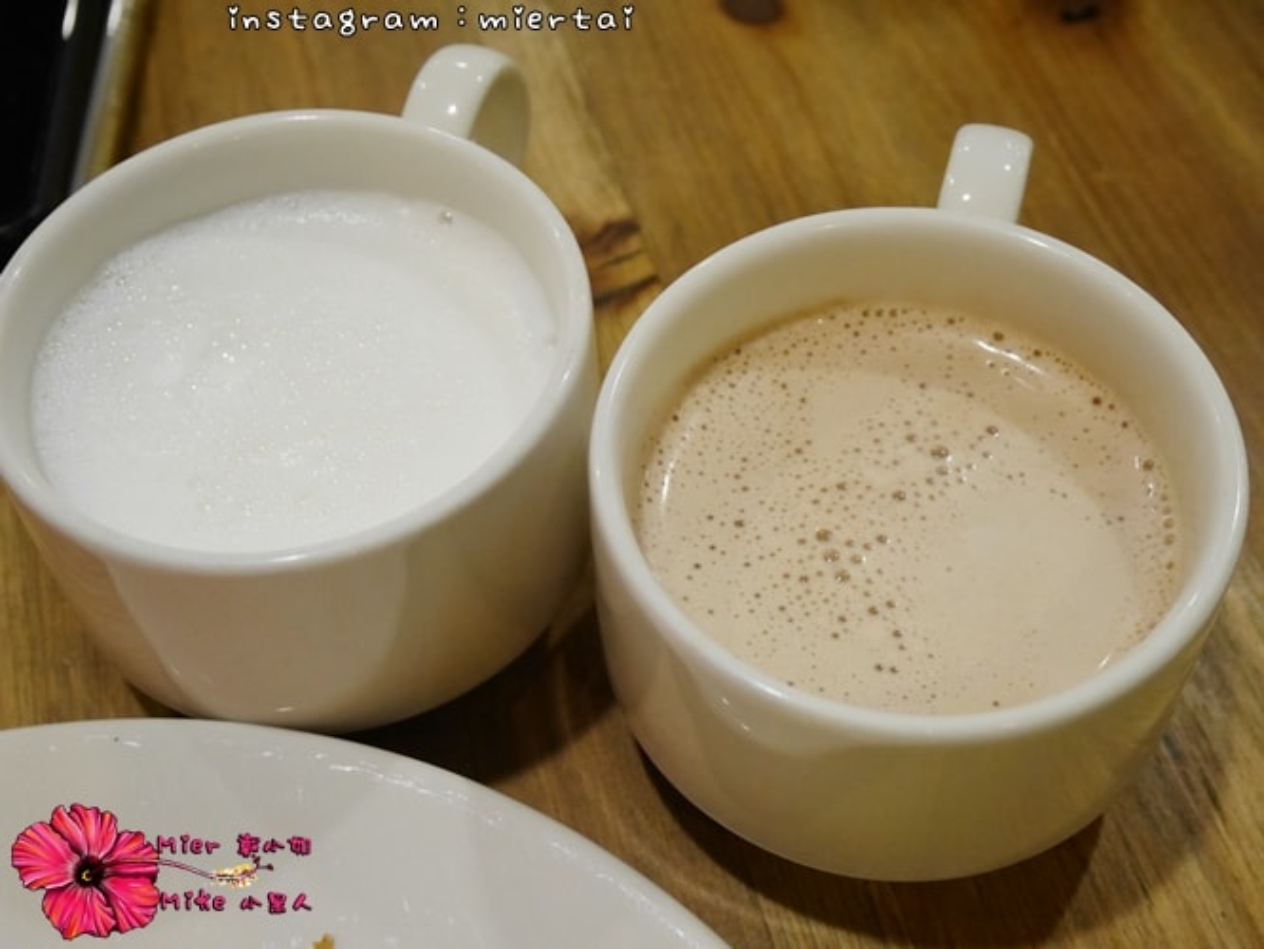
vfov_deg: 32.9
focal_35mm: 44
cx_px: 632
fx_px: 1607
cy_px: 474
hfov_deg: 42.9
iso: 2500
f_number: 4.9
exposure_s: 1/60
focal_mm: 22
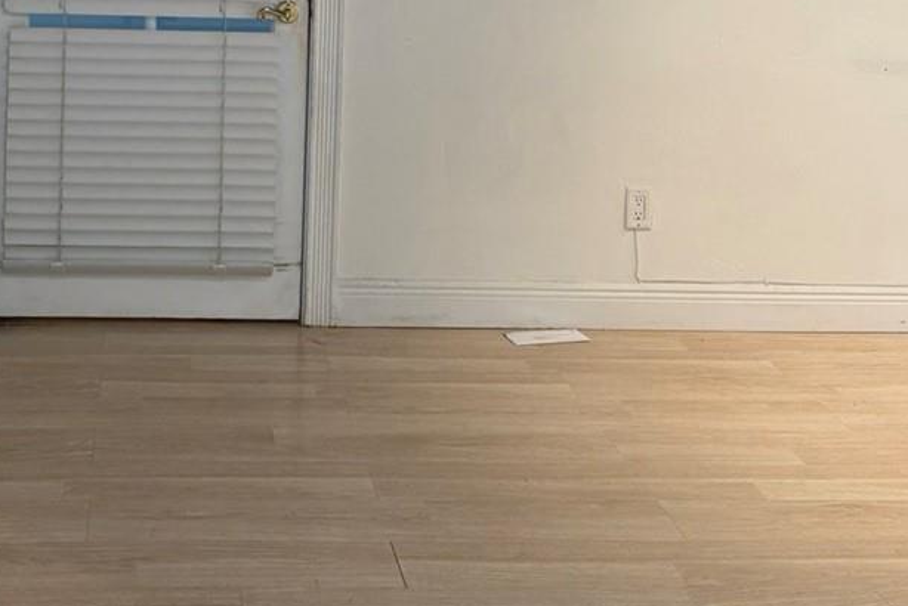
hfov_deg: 30.6
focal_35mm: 65
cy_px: -83
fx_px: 1640
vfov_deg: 19.9
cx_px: 274
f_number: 1.78
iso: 200
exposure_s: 1/120
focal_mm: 6.76
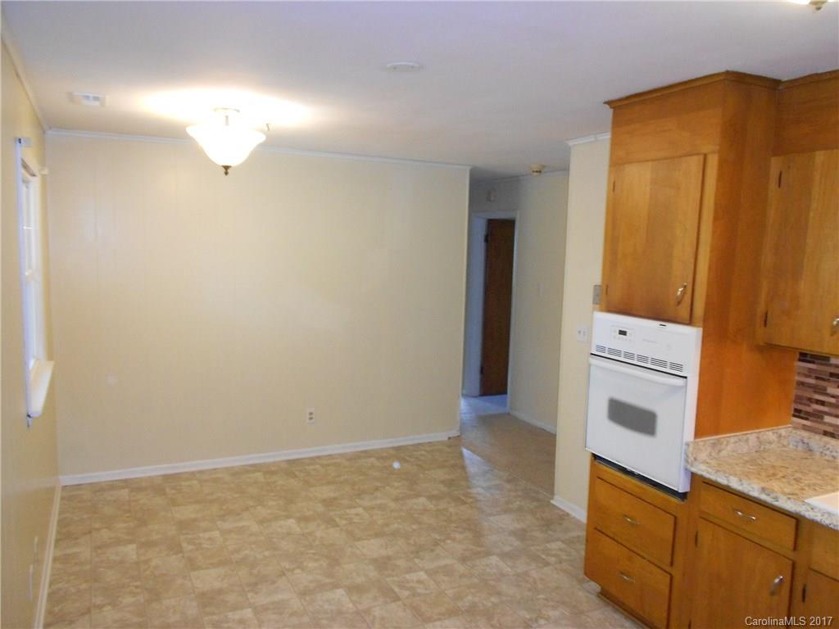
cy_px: 314
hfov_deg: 67.3
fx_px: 630
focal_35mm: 26
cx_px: 420
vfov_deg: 53.1
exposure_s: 1/25
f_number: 3.2
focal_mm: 4.6
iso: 400
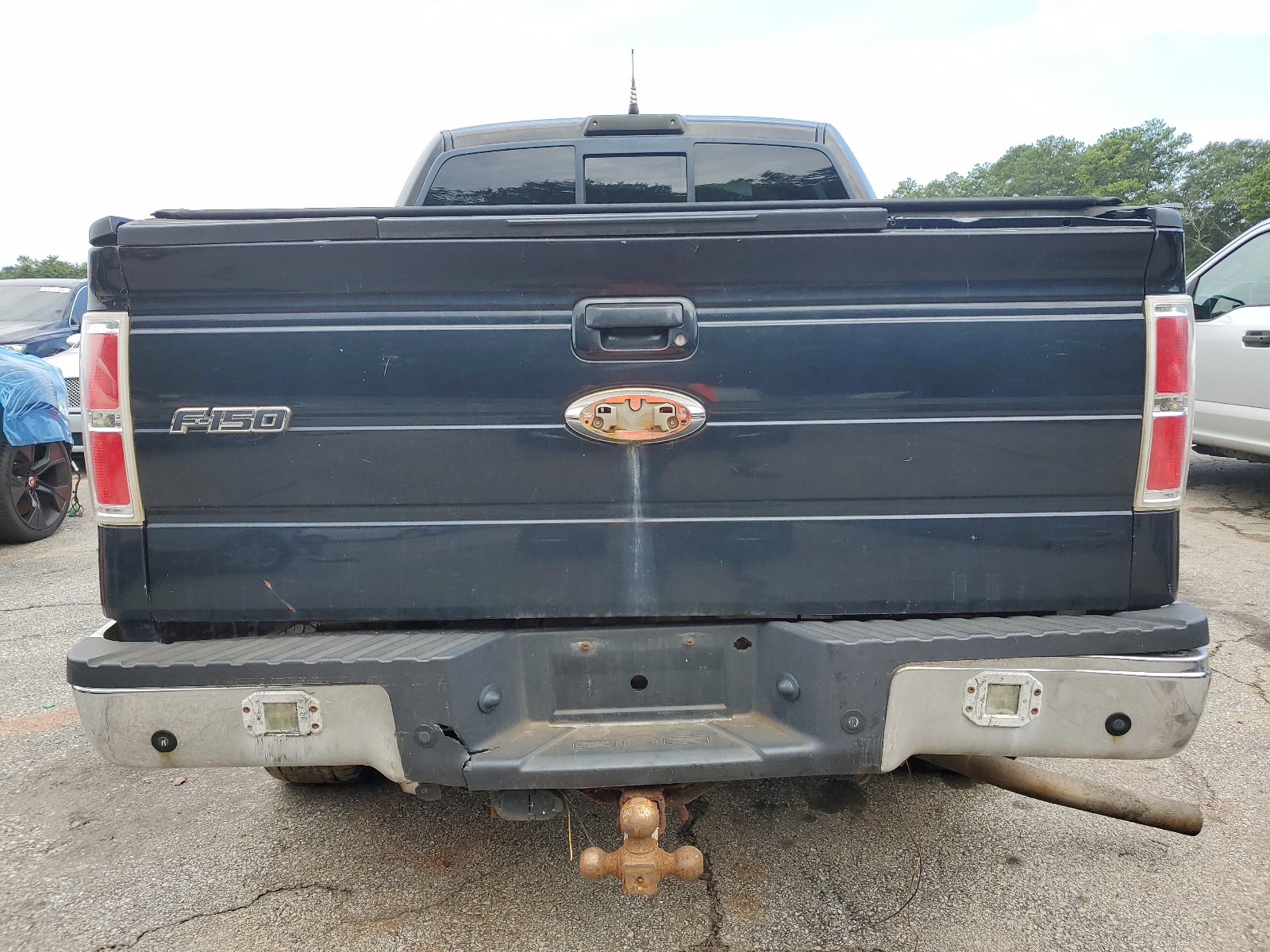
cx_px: 635
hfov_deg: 67.3
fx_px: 954
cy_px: 476
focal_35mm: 26
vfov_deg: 53.1
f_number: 1.5
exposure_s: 1/667
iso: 50
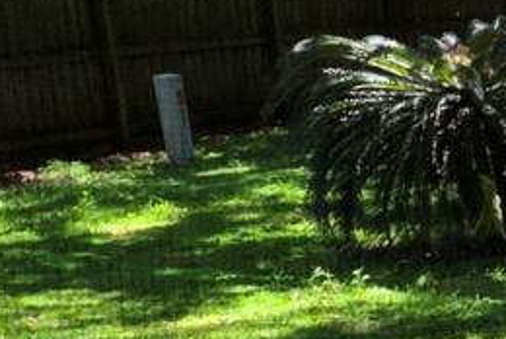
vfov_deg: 9.3
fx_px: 2068
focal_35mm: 147
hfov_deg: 10.3
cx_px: 1487
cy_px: 392
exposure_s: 1/359
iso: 50
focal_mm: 6.25
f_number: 1.7
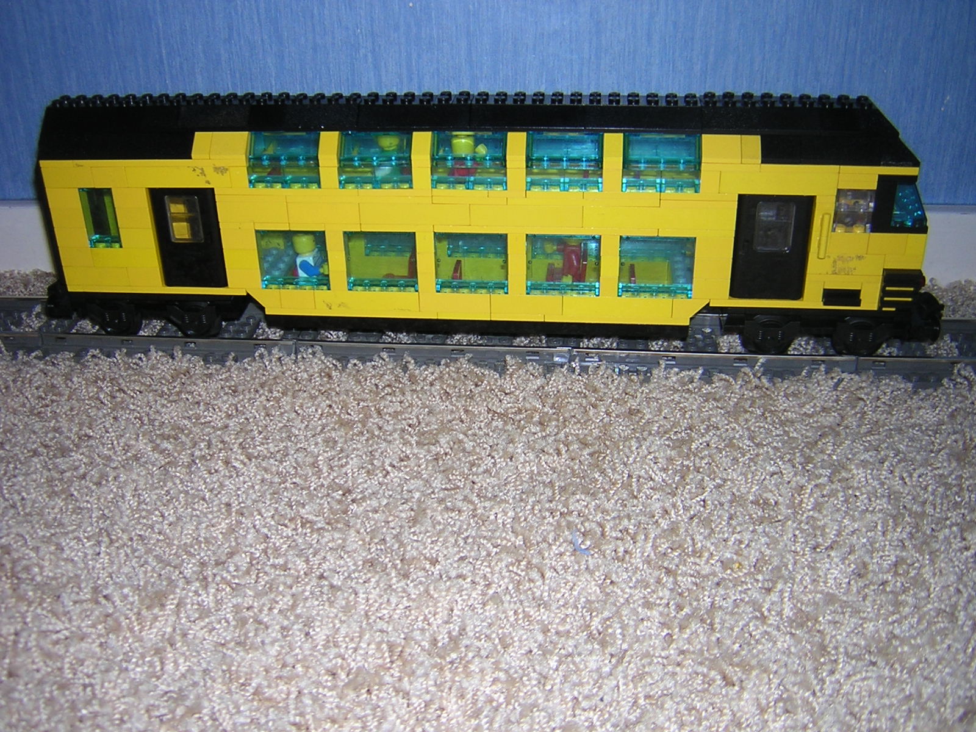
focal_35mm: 36
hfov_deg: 51.4
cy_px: 366
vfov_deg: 39.7
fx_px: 1015
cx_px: 488
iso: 100
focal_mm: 4.7
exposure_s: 1/60.1
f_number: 2.6
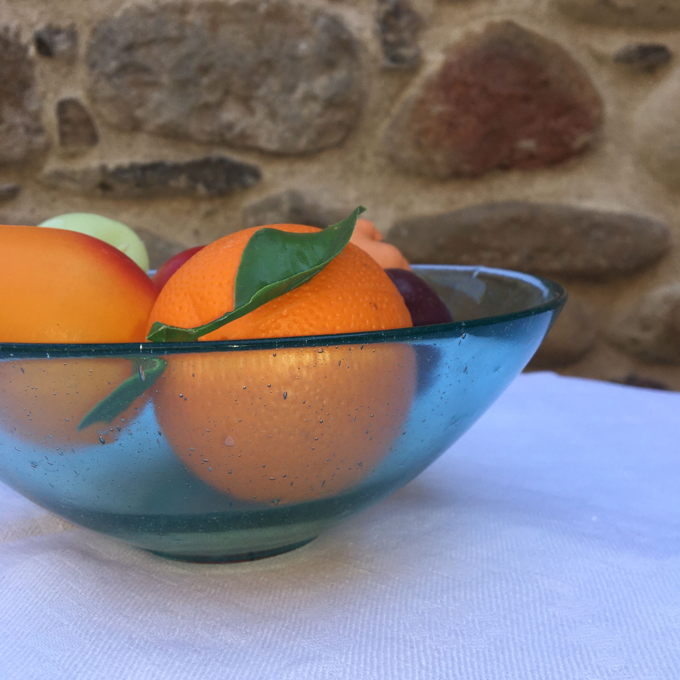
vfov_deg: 47.1
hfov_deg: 47.2
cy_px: 290
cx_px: 337
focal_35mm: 35
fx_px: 778
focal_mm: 4.15
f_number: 2.2
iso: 25
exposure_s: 1/452
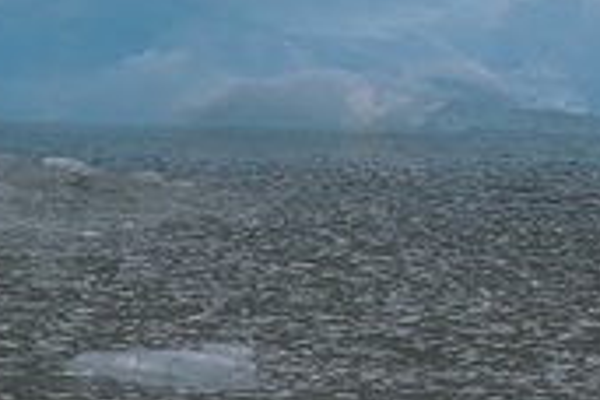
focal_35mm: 896
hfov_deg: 2.3
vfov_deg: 1.5
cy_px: 84
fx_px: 14932
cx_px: 1575
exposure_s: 1/250
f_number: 5.6
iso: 100
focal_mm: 120
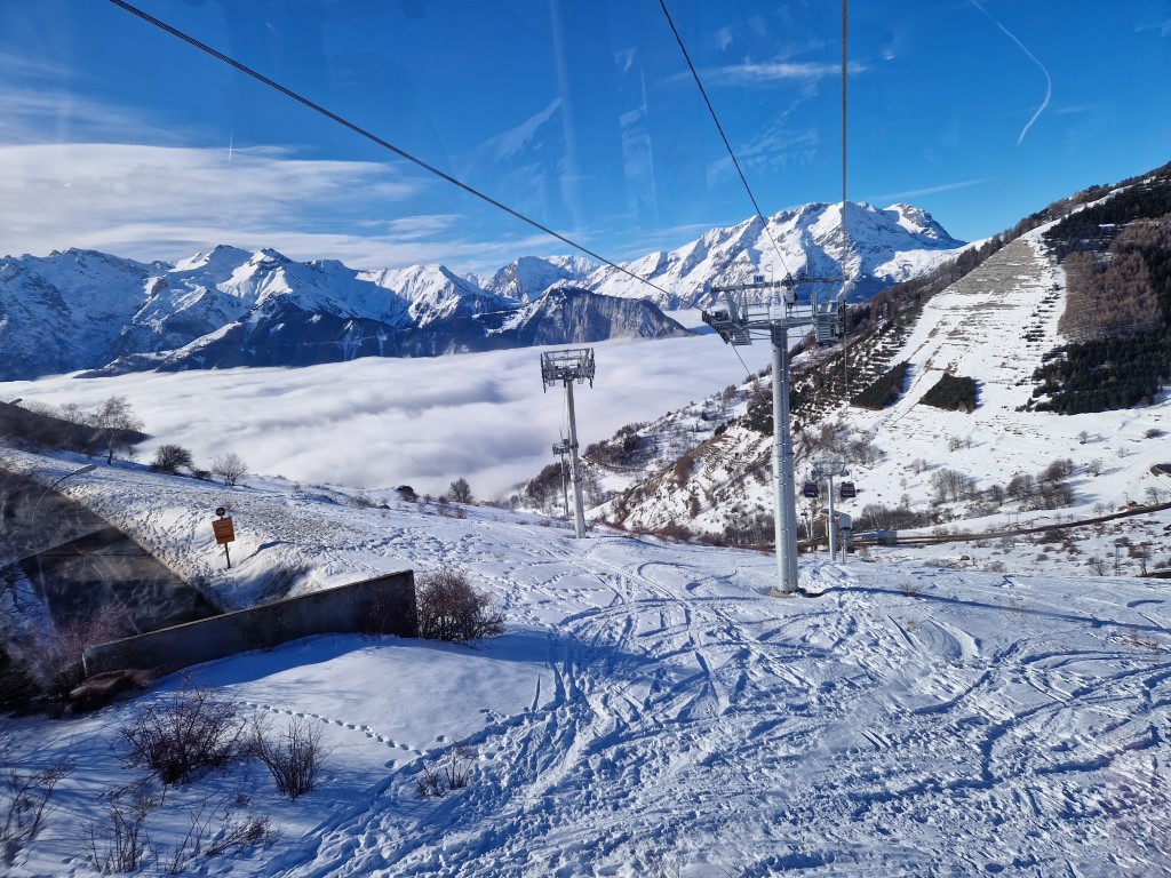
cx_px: 586
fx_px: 778
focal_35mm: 23
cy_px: 439
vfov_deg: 58.9
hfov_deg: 73.9
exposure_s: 1/1220
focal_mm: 5.4
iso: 50
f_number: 1.8
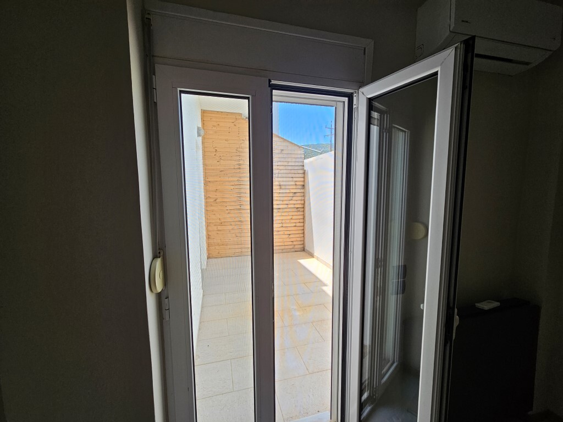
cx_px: 282
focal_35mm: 13
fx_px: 211
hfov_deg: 106.2
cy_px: 211
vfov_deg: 89.9
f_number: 2.2
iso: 80
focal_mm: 2.2
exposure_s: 1/222
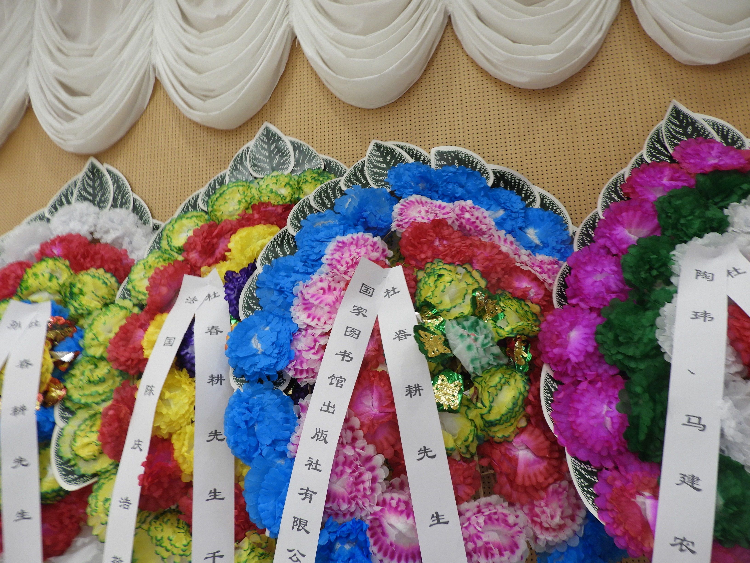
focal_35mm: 24
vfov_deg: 56.8
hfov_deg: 71.6
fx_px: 520
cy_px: 282
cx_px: 375
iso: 110
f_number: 3.3
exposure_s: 1/30
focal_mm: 4.3
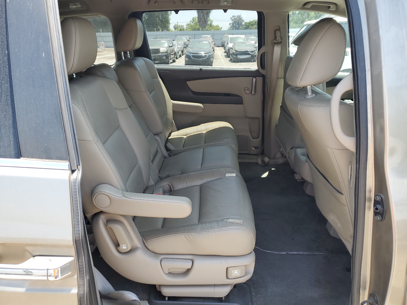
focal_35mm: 26
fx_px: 306
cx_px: 204
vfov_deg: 53.1
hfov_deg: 67.3
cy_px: 152
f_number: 1.5
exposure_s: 1/333
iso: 50
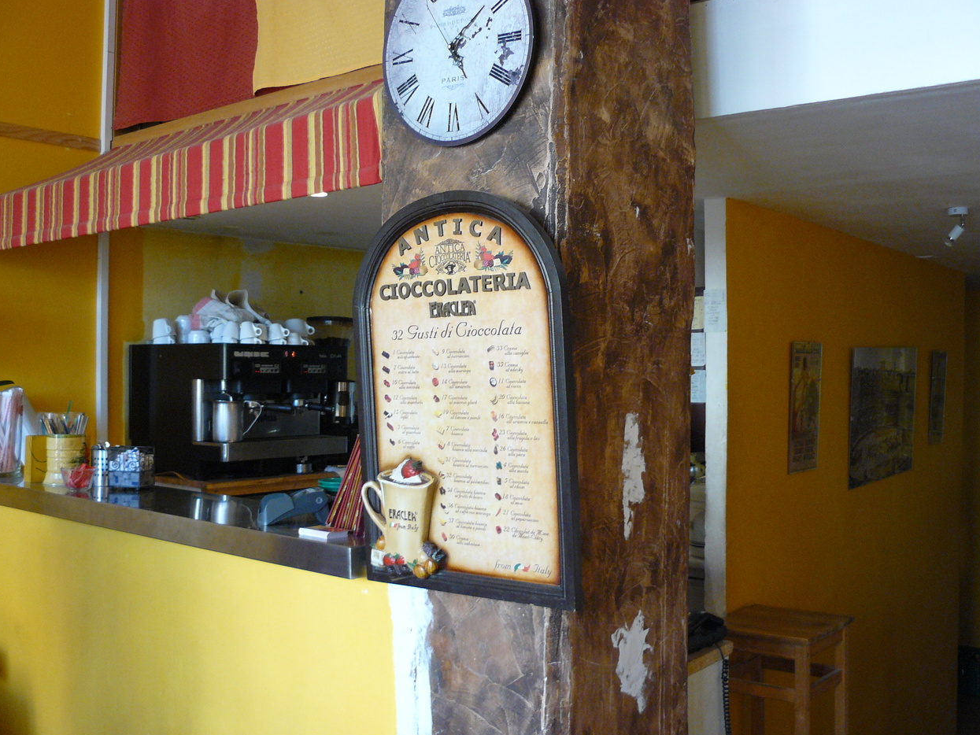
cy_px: 369
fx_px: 1048
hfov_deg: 50.1
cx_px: 494
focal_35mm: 37
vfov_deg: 38.7
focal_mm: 6
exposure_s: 1/30
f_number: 2.8
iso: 200
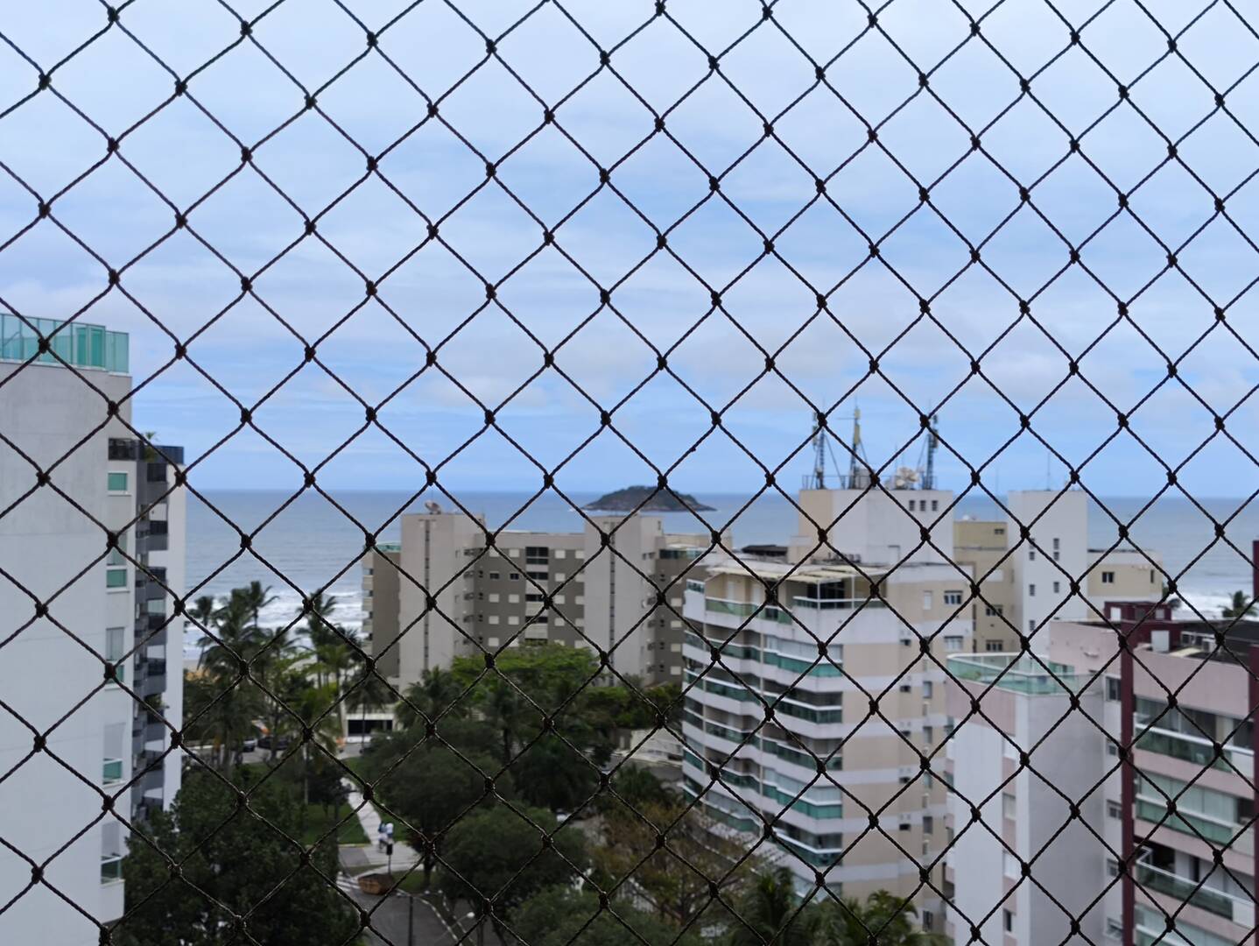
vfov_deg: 30.9
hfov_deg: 40.4
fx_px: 1710
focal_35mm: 47
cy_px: 473
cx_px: 630
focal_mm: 4.71
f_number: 1.7
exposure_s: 1/1118
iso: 50
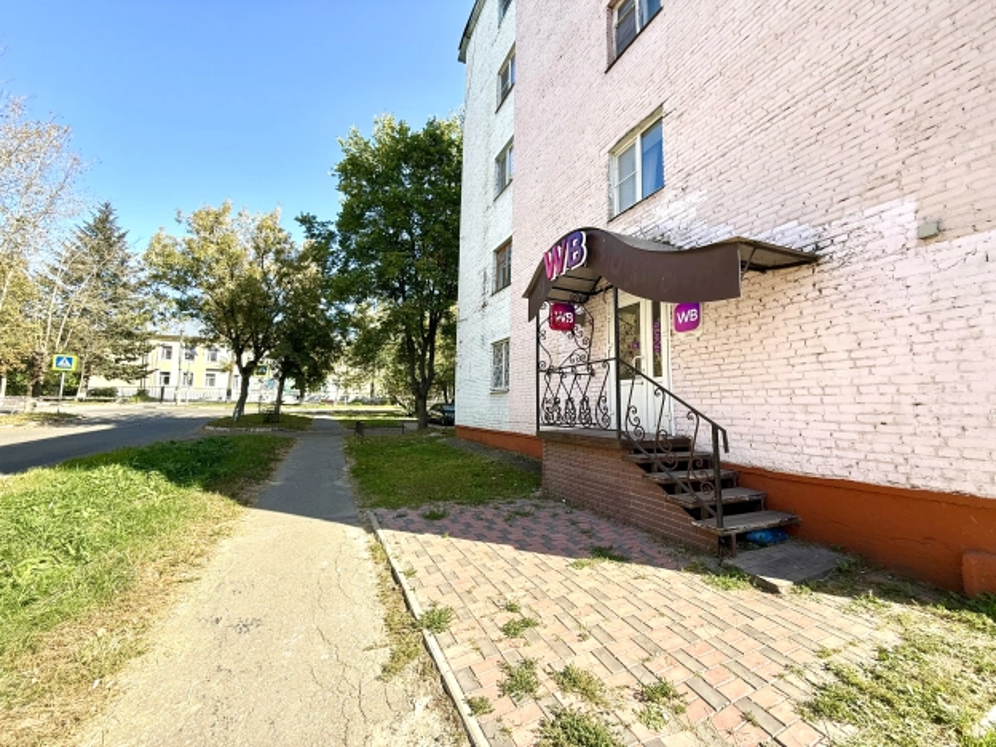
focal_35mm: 14
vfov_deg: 85.7
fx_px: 403
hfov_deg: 102.1
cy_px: 374
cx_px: 498
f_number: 2.2
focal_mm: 2.22
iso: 50
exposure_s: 1/430
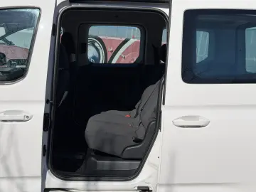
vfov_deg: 30.3
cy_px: 96
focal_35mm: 48
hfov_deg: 39.7
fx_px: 355
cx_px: 128
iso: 80
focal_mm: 6.76
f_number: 1.78
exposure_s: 1/9901
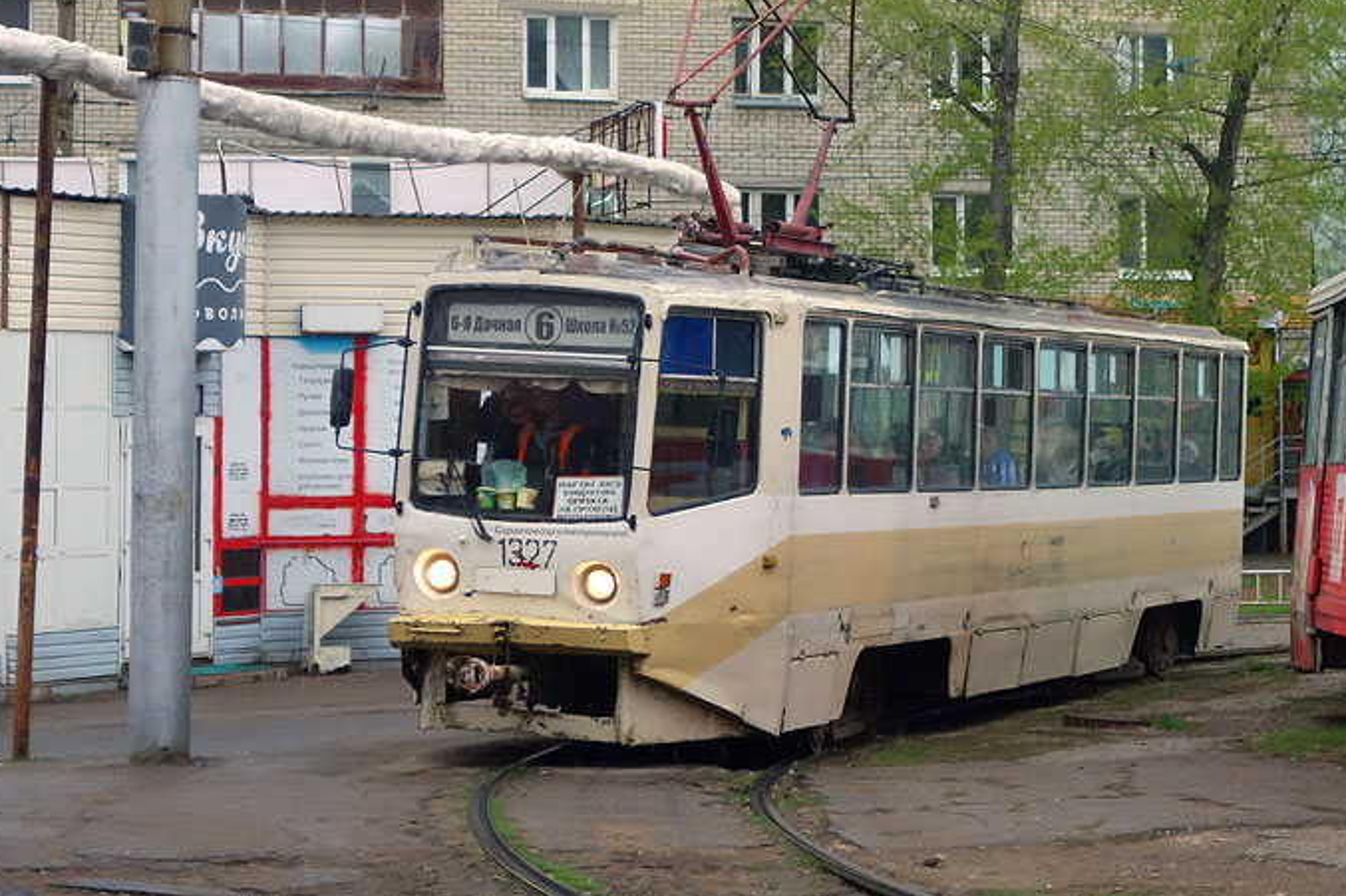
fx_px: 3775
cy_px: 211
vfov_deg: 13.5
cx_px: 1147
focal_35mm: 101
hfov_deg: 19.9
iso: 500
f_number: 3.5
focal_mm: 21.29
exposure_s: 1/500
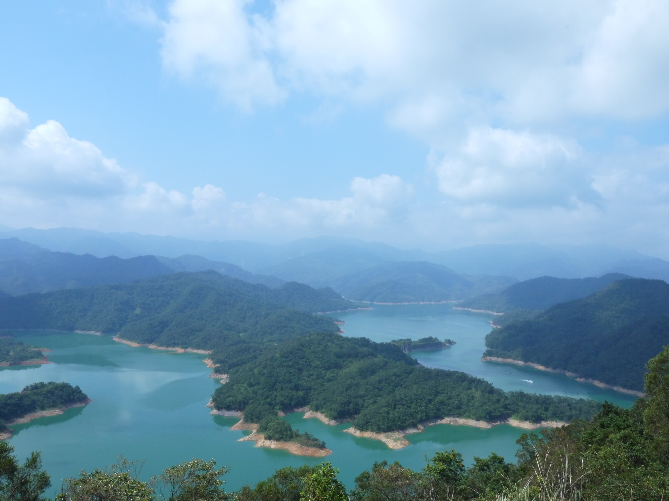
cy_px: 250
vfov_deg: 49.7
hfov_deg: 63.4
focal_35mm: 28
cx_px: 334
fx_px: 541
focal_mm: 14
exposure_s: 1/1000
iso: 800
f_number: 11
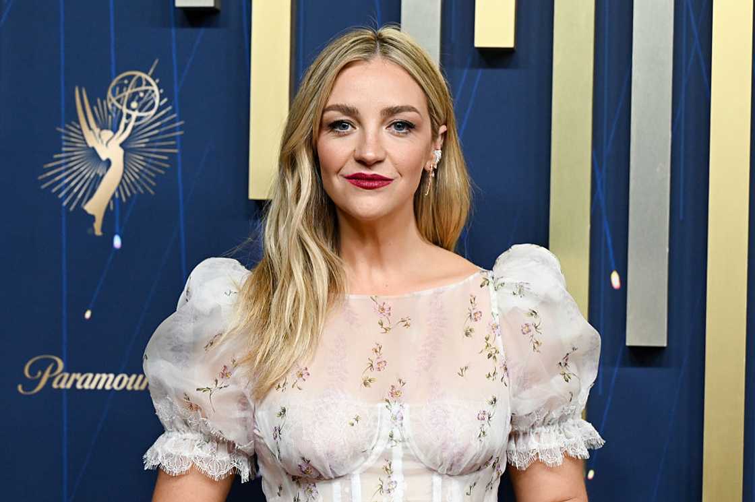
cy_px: 251
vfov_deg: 12.4
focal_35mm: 110
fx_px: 2305
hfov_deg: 18.6
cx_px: 378
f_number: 4
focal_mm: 110
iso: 2500
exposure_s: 1/640
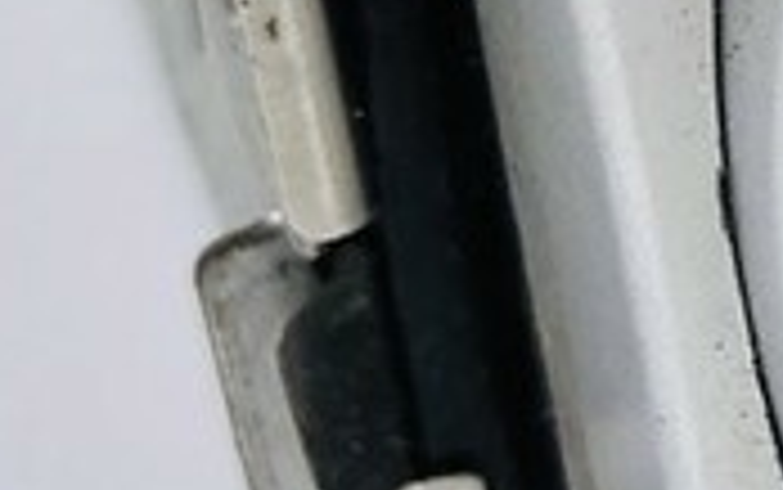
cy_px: -351
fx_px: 4655
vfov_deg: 5.9
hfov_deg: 9.0
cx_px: 1598
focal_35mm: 218
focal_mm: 3.99
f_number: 1.8
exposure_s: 1/151
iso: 20
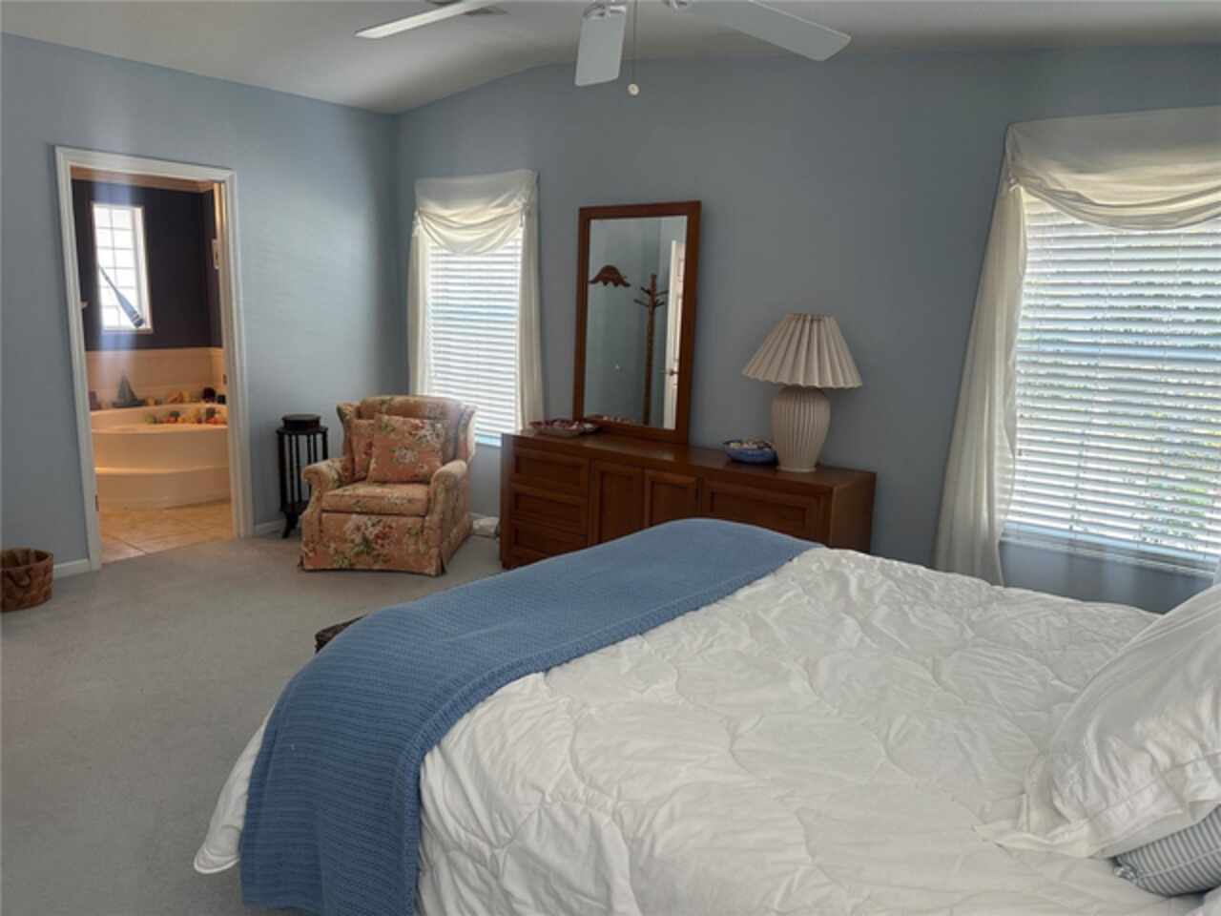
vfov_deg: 56.8
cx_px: 610
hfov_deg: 71.6
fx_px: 847
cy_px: 458
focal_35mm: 24
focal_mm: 6.86
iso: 200
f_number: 1.78
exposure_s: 1/120
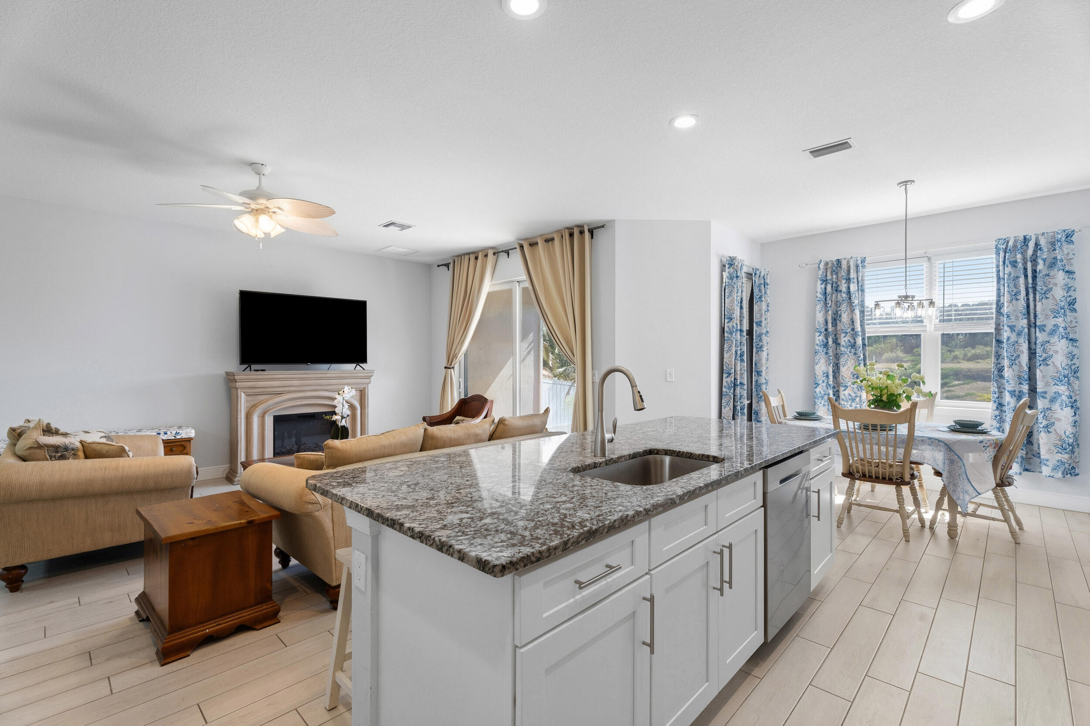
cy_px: 363
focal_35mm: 16
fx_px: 484
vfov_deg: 73.7
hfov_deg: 96.7
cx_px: 545
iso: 250
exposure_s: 1/400
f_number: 9
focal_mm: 16
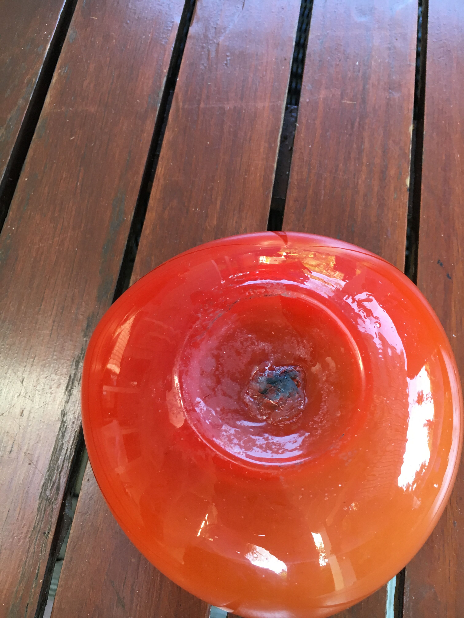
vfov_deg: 61.7
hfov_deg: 48.2
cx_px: 232
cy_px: 309
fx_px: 518
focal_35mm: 29
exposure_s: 1/33
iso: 50
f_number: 2.2
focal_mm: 4.15
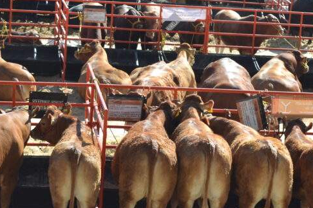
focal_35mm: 120
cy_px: 136
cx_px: 198
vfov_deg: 11.4
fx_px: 1043
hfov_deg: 17.0
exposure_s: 1/160
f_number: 6.3
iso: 100
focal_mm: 38
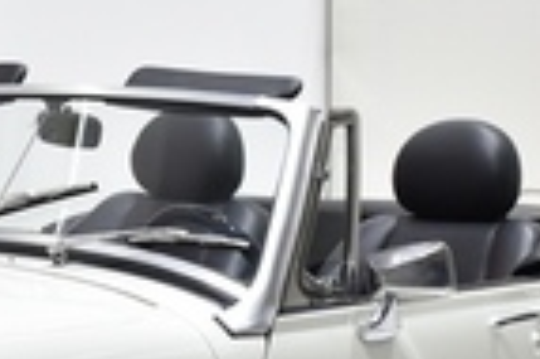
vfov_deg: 7.4
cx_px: -26
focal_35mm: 185
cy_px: 297
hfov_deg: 11.0
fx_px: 2772
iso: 100
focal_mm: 32
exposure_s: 1/20
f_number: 4.5
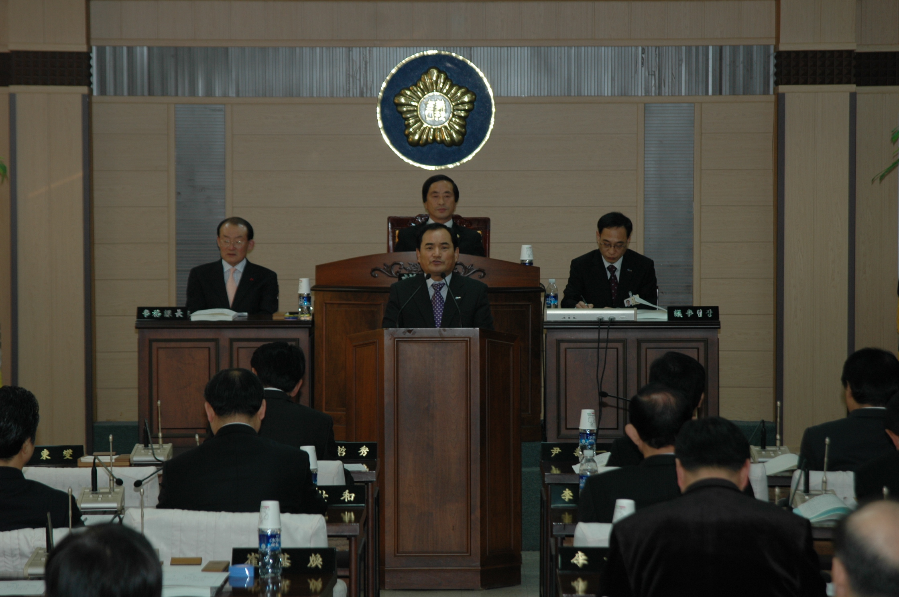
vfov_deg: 10.7
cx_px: 450
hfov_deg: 16.1
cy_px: 298
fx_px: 3180
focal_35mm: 128
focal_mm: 85
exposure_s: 1/60
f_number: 4.5
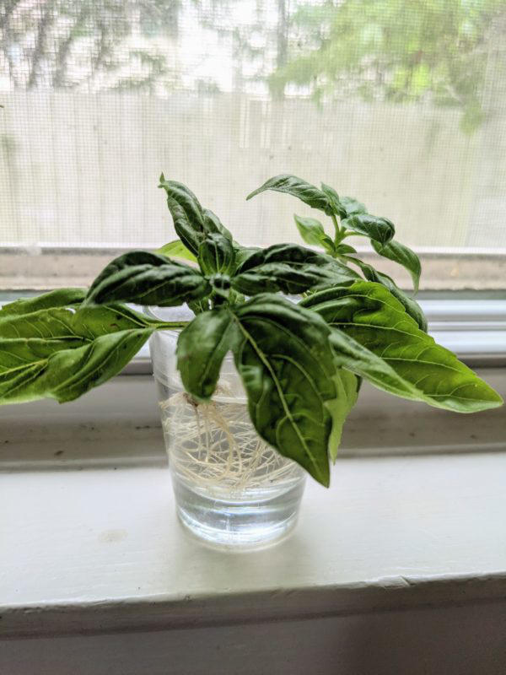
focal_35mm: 27
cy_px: 338
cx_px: 253
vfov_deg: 65.3
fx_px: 526
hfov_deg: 51.4
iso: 63
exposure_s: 1/120
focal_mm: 4.4
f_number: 1.7
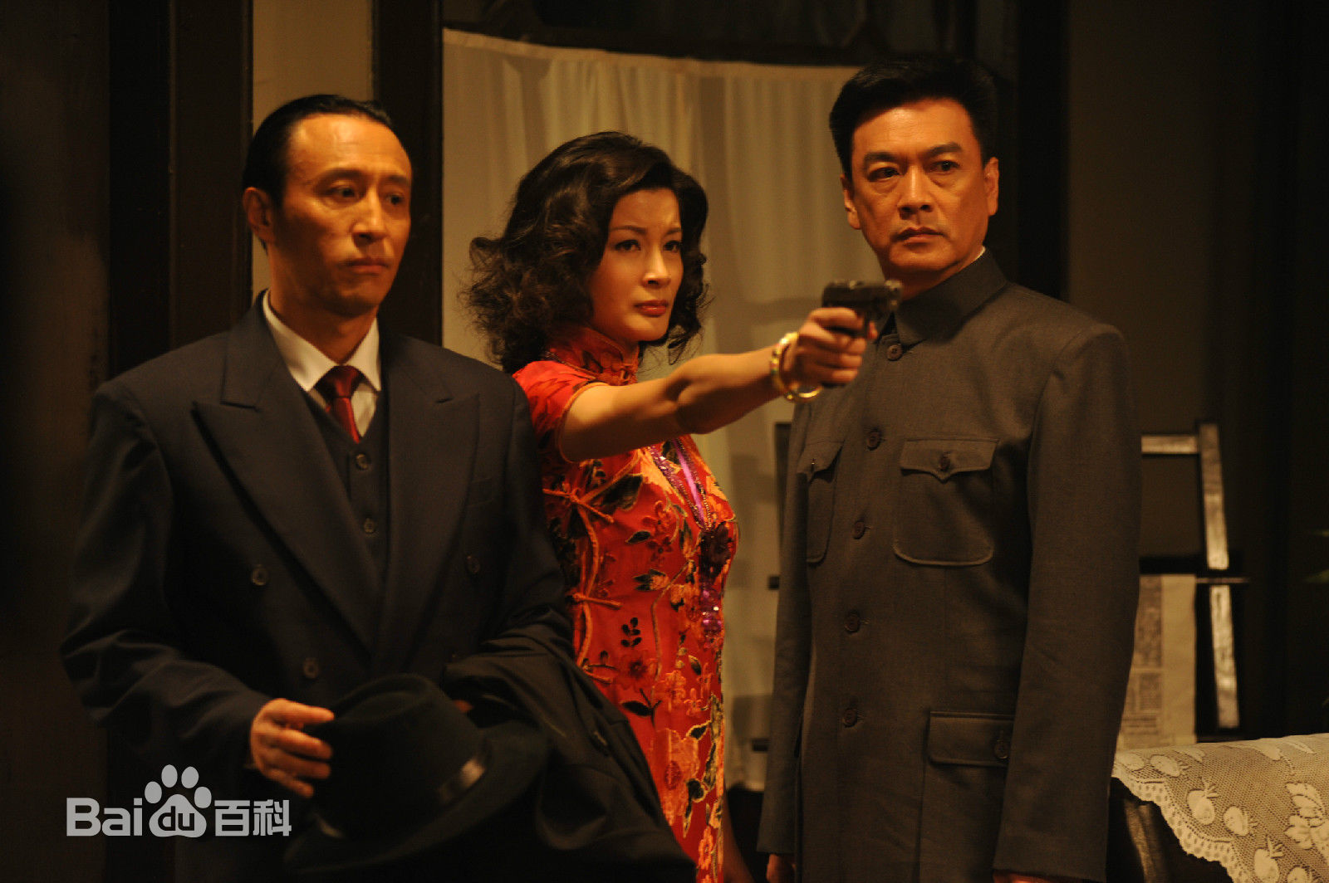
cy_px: 442
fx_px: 4279
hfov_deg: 17.7
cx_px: 664
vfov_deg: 11.8
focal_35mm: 116
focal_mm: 116
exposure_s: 1/60
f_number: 2.8
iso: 1250
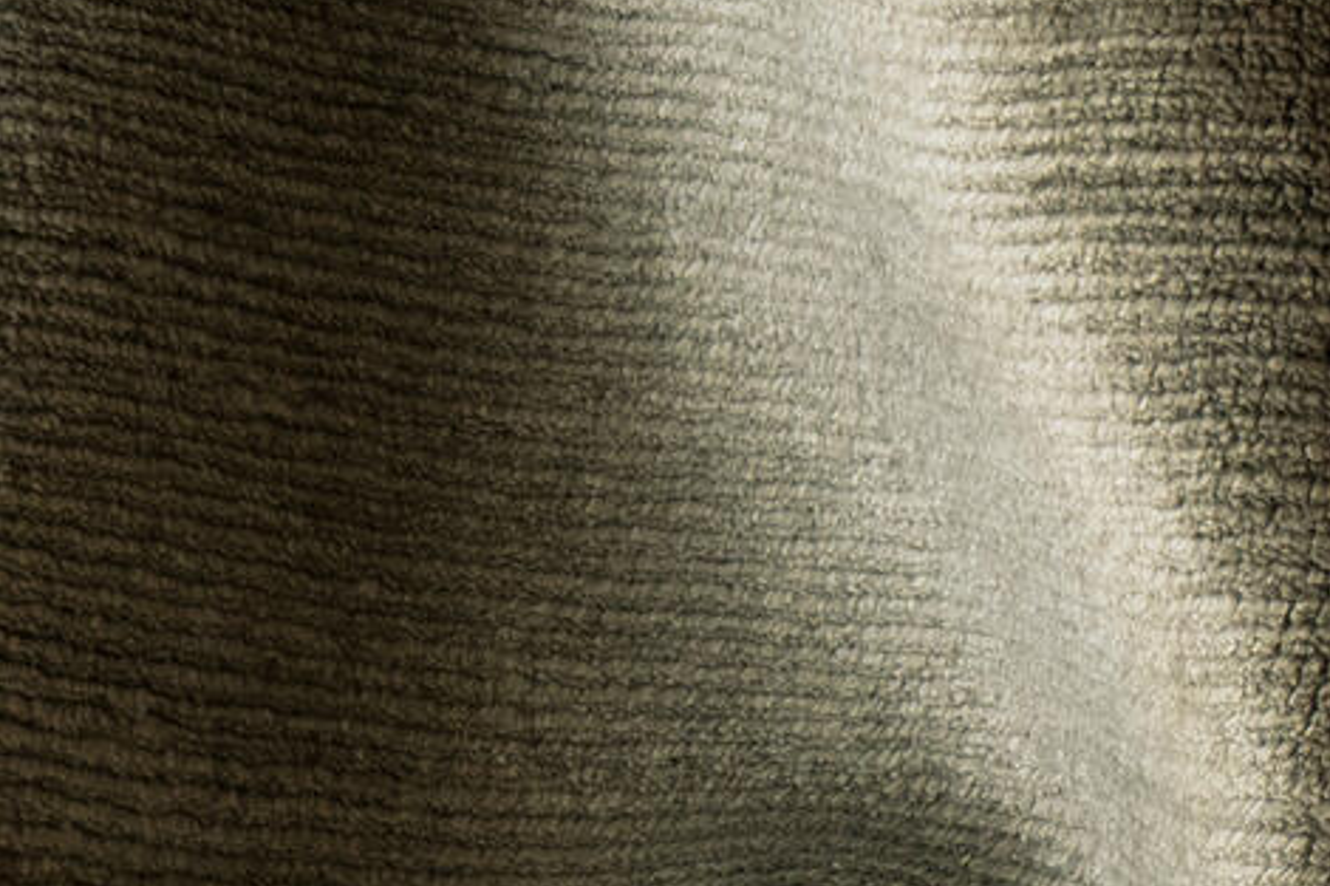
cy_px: 1229
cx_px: 1831
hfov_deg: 7.4
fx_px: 10193
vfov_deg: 4.9
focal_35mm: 276
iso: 1250
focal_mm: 36
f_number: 9
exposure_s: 1/40
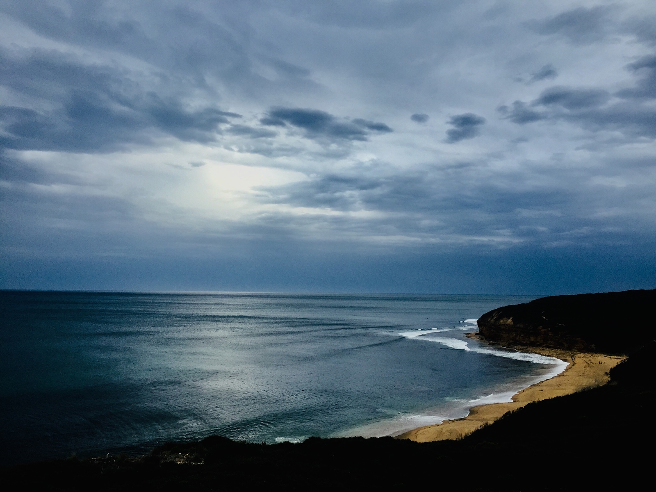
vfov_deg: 48.2
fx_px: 550
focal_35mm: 29
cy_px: 246
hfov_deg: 61.7
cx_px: 328
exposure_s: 1/964
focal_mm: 4.15
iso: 32
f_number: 2.2
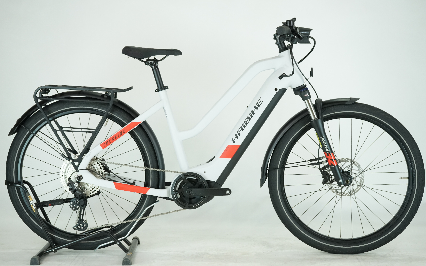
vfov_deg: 22.7
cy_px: 122
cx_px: 214
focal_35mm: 57
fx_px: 662
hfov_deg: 35.7
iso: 1600
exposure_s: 1/200
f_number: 5.6
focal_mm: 55
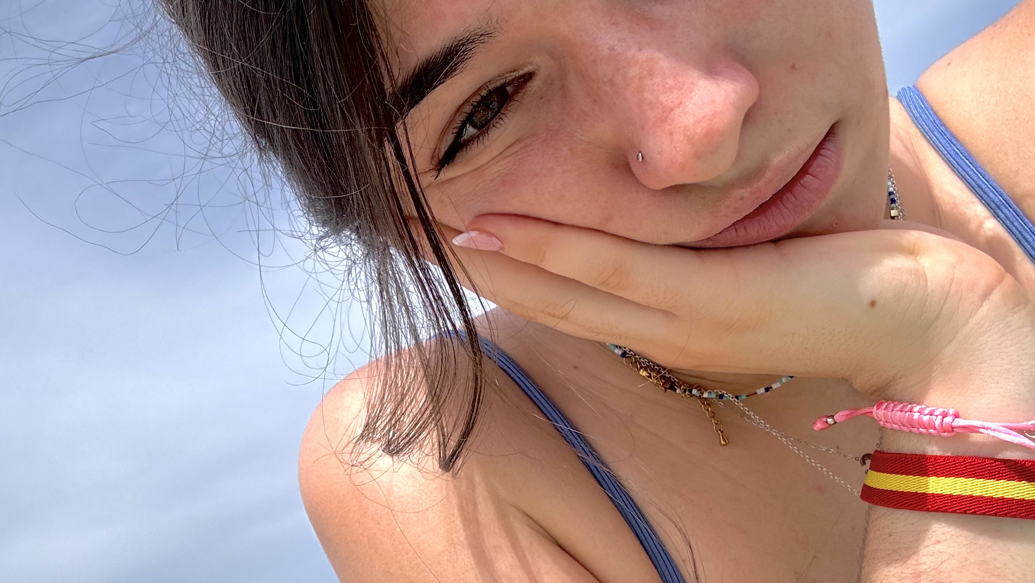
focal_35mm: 26
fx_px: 714
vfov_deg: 44.4
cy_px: 286
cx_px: 512
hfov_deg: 71.9
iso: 25
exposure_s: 1/1541
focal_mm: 2.69
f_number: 1.9
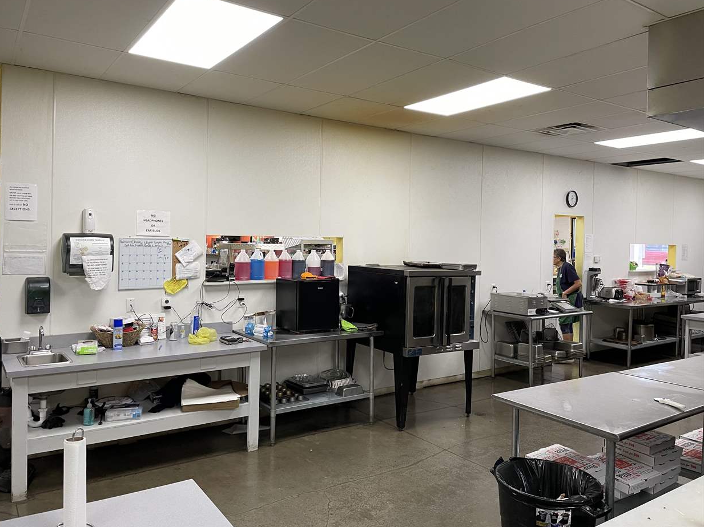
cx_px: 340
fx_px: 549
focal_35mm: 27
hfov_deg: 65.3
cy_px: 257
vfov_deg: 51.3
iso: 80
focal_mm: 4.2
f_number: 1.6
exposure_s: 1/60
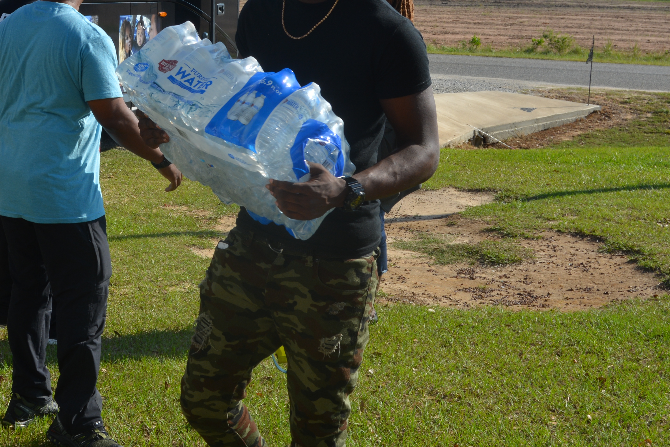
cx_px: 101
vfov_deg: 17.5
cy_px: 50
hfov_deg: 25.7
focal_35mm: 77
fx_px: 1433
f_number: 9
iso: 100
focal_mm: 26
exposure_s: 1/320
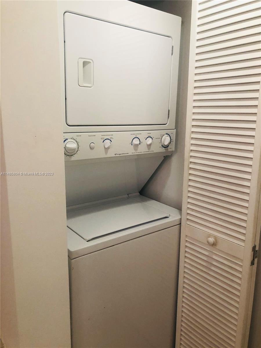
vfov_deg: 63.4
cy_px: 174
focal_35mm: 28
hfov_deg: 49.7
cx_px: 130
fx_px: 281
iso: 32
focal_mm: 3.99
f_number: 1.8
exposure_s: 1/30
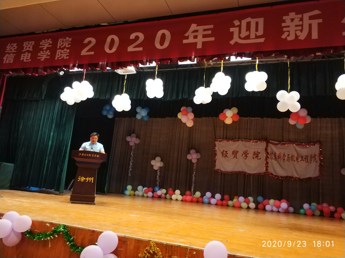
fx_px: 269
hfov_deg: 65.4
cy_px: 129
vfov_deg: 51.3
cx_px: 172
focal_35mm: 27
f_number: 1.8
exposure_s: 1/17
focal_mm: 3.82
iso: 676
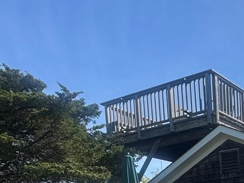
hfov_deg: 31.3
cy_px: 269
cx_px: 289
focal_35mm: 52
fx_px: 367
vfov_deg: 23.1
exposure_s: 1/980
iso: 50
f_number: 2.2
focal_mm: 2.22
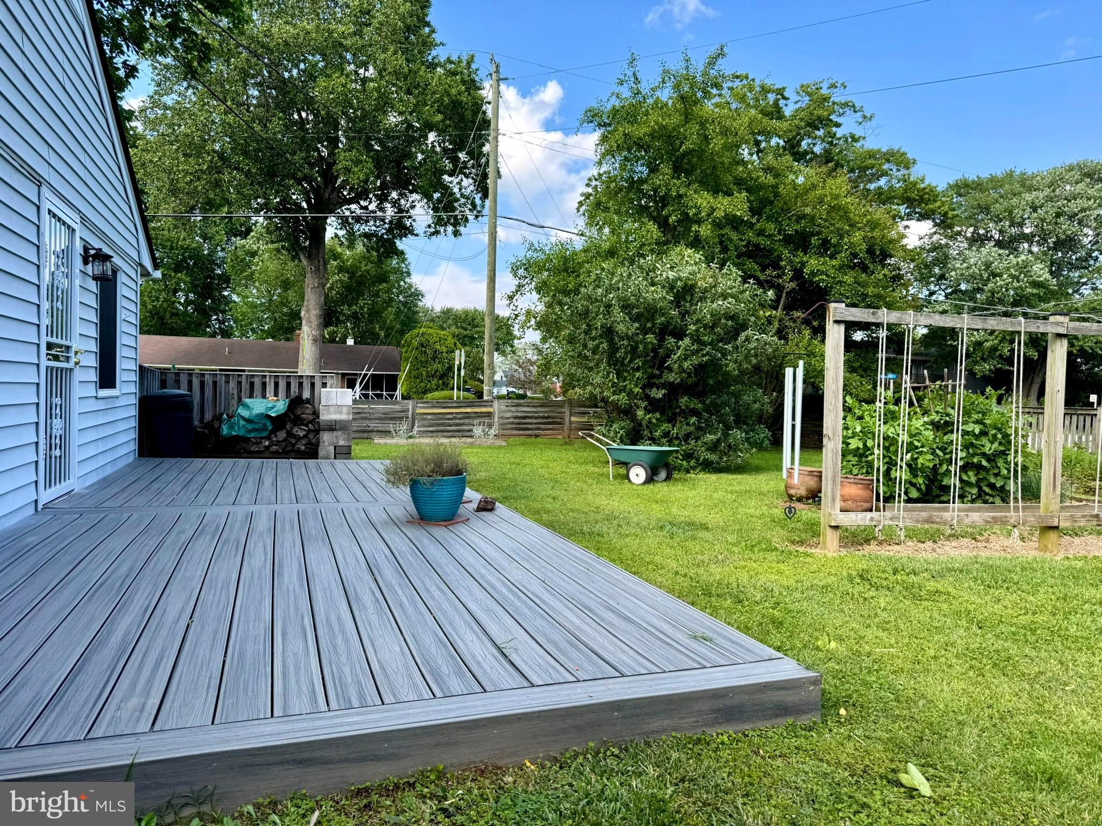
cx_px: 551
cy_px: 413
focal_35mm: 24
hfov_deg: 71.6
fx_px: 764
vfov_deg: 56.8
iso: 80
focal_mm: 6.76
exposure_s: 1/1042
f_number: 1.78
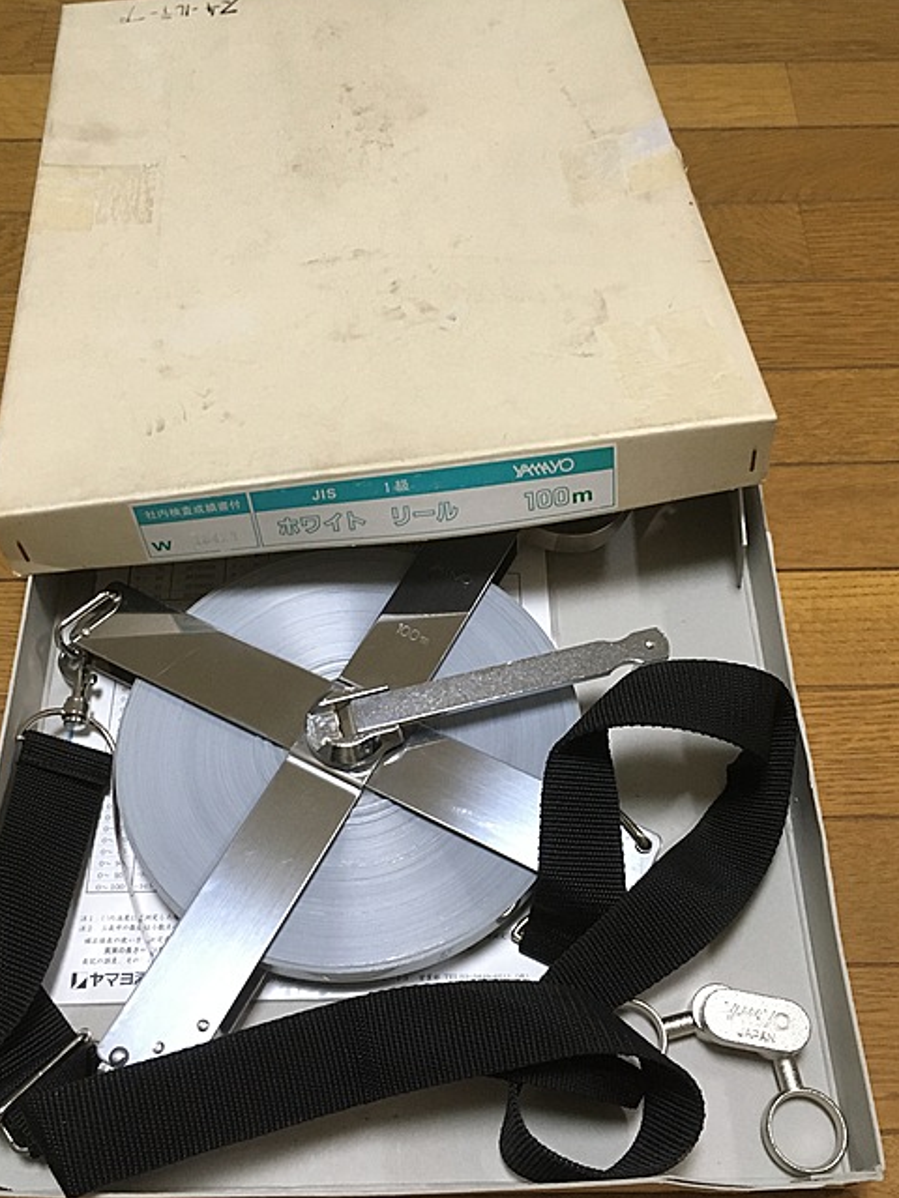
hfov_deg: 41.8
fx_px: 1177
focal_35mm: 34
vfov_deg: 53.9
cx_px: 428
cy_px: 625
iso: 250
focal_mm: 4.15
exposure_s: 1/33
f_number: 2.2
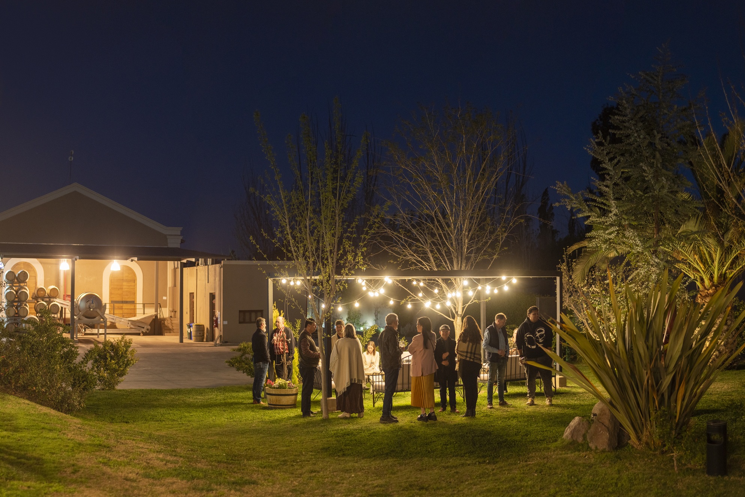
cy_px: 248
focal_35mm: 50
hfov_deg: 39.6
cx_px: 372
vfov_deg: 27.0
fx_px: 1035
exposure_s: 1/50
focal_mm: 50
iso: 800
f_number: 2.5
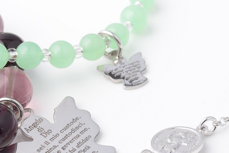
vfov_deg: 5.5
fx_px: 1577
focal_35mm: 248
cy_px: 109
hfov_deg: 8.3
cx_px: 54
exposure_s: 1/100
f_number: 20
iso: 200
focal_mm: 105
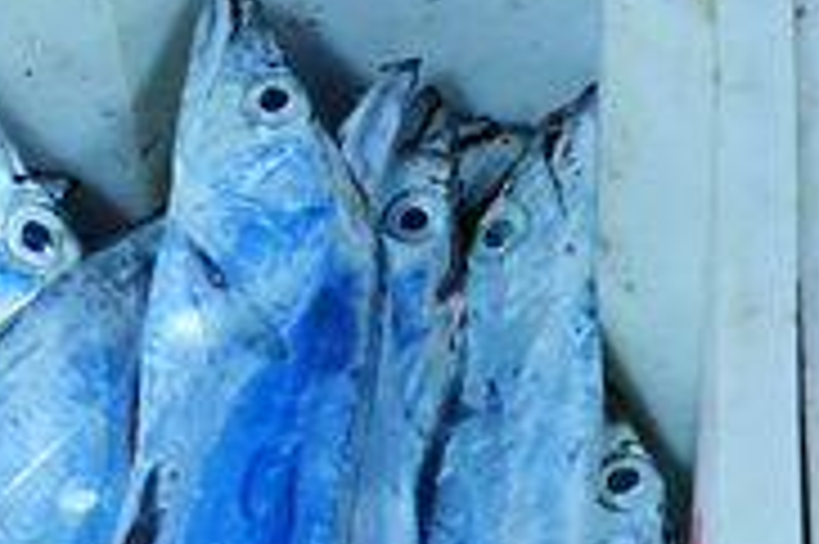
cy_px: 1180
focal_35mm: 187
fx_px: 4250
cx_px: 891
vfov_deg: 7.0
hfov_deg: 10.9
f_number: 3.5
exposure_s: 1/50
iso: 280
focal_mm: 34
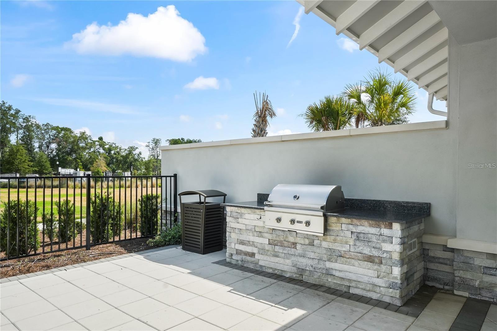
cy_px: 166
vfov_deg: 53.1
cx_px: 248
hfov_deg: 73.8
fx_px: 331
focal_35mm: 24
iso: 250
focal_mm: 16
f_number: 11
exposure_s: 1/40
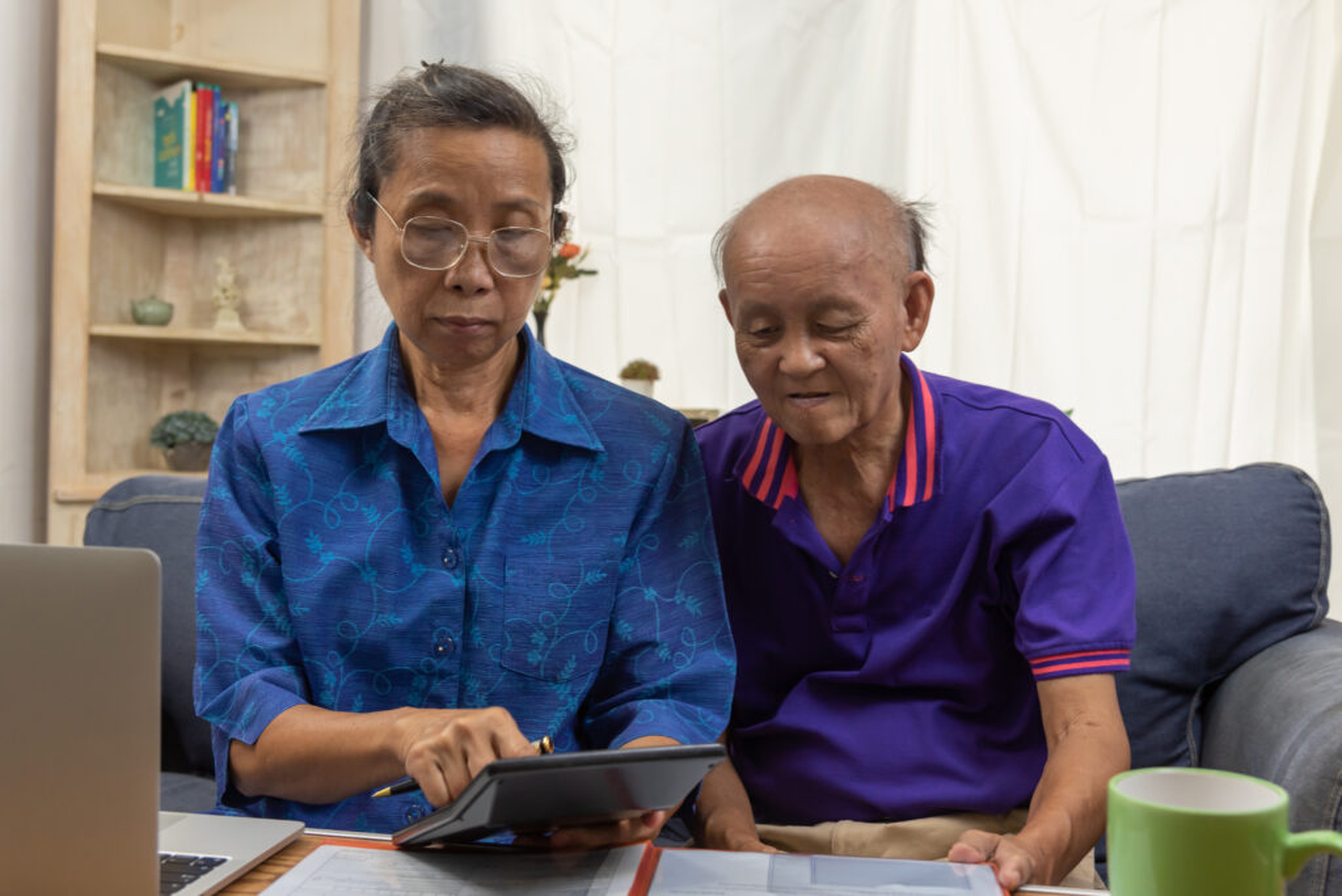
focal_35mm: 38
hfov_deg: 50.7
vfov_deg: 35.1
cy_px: 448
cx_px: 671
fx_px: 1417
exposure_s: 1/60
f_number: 4.5
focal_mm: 38
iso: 500
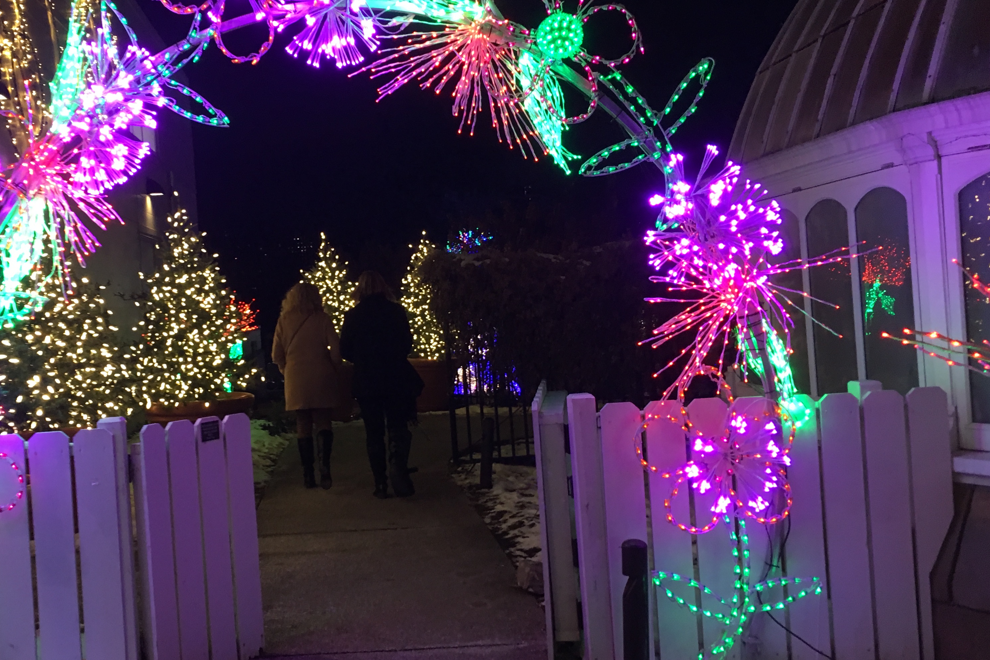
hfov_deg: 46.7
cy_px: 318
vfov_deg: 32.6
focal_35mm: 41
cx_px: 335
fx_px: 1127
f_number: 2.2
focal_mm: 4.15
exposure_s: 1/30
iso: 100
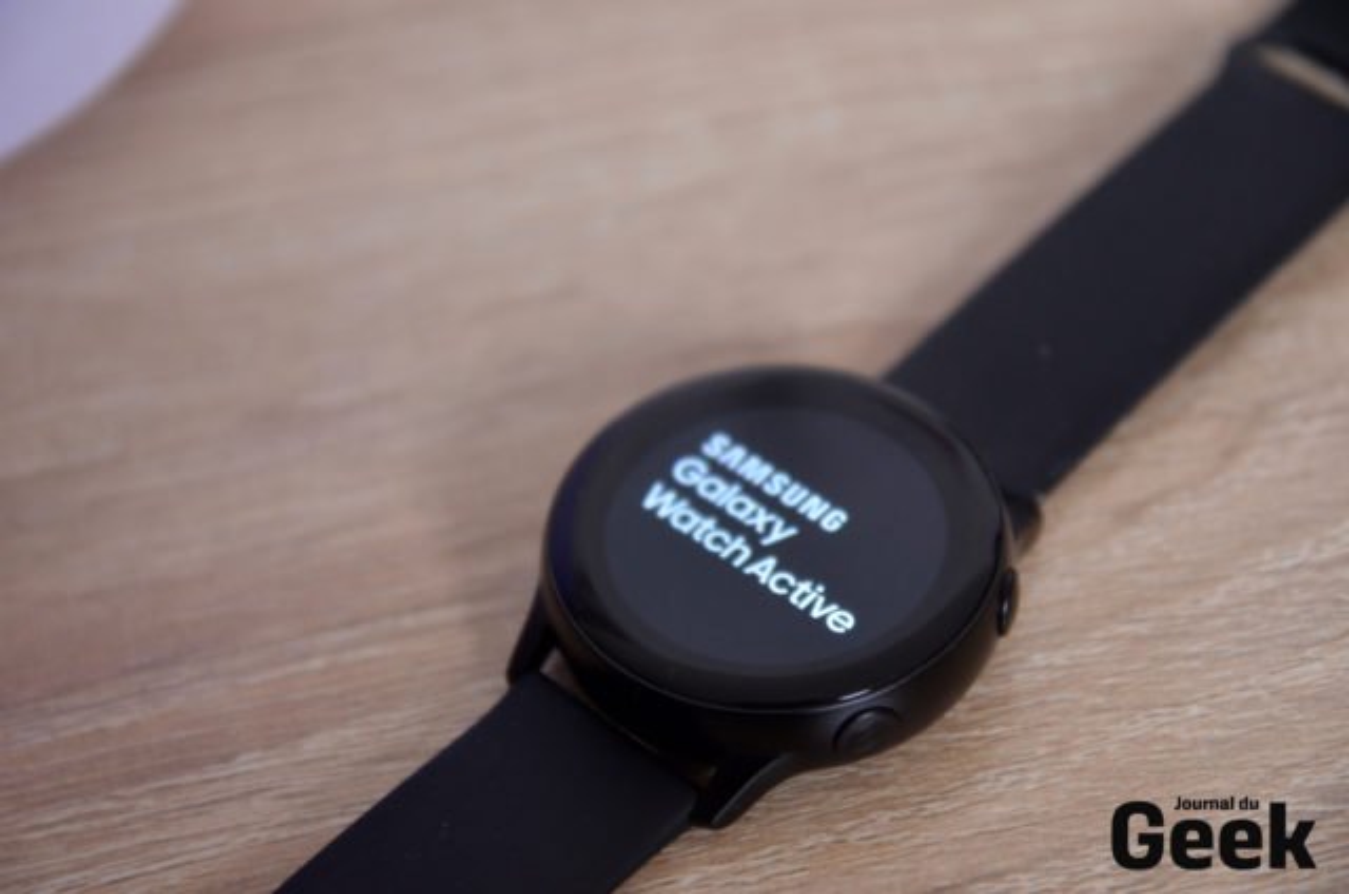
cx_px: 674
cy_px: 447
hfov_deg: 19.5
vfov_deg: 13.0
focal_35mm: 105
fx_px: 3927
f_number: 4
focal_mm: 70
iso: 1000
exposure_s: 1/60
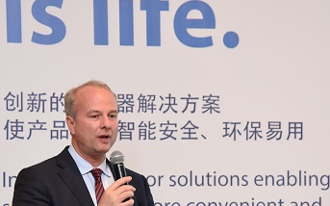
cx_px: 147
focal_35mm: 139
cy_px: 162
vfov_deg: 9.4
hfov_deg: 15.0
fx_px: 1249
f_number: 4
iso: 2500
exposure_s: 1/80
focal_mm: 78
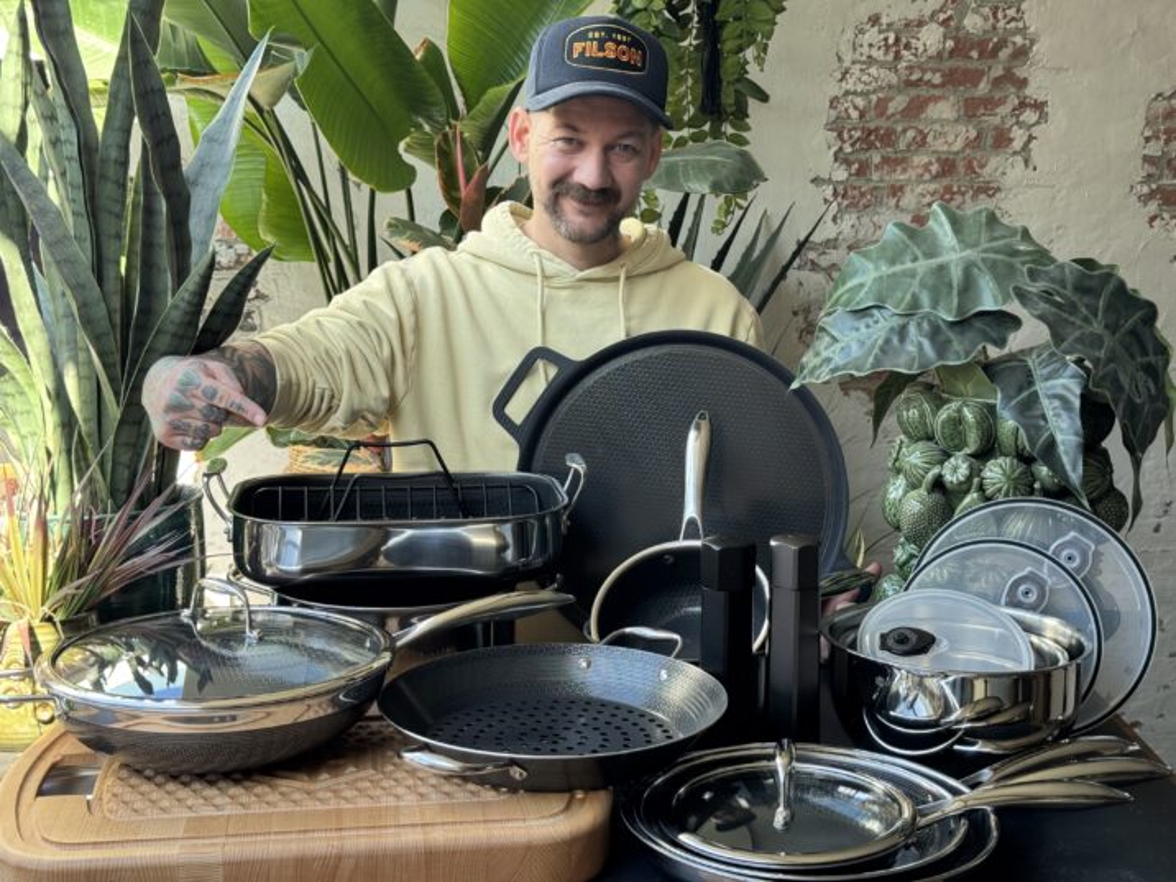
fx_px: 1631
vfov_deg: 30.3
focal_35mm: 48
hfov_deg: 39.7
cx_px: 588
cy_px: 441
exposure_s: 1/104
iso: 100
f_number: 1.78
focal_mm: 6.76
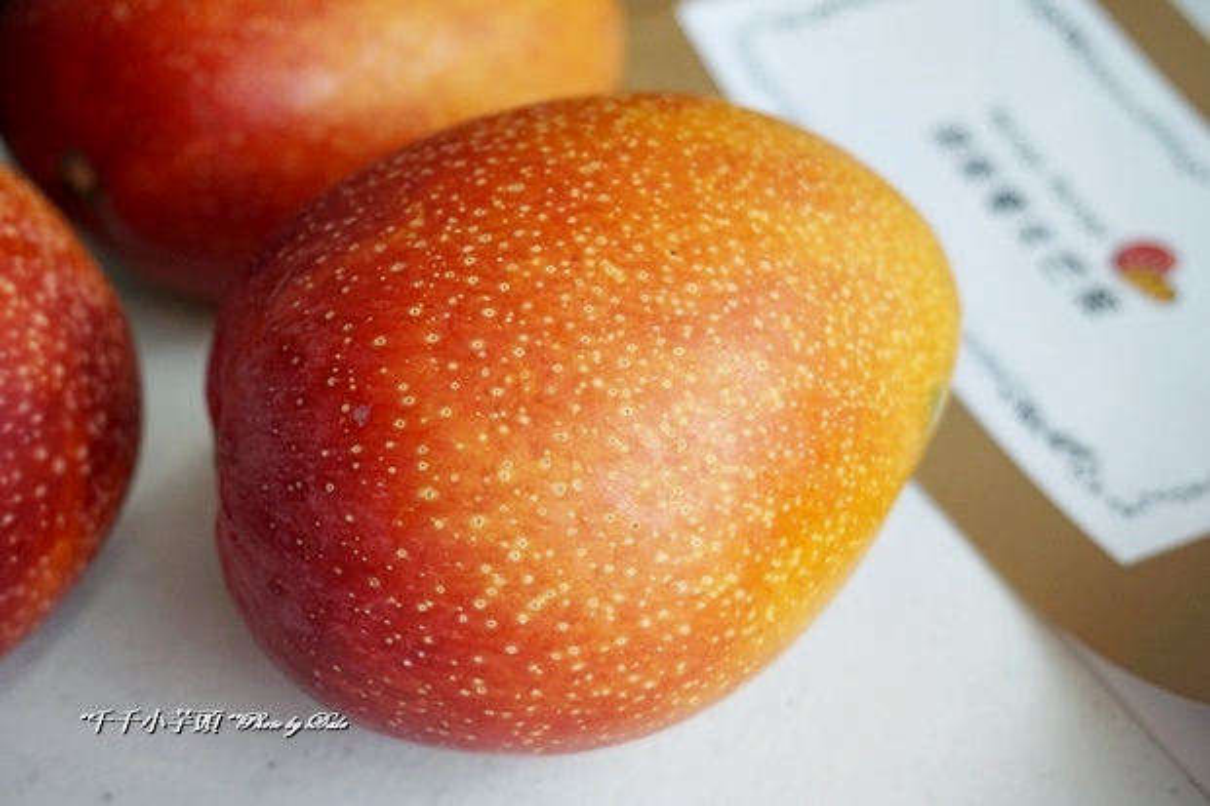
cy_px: 403
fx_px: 1562
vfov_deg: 28.9
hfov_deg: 42.3
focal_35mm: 46
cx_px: 605
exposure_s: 1/60
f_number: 5
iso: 400
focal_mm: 31
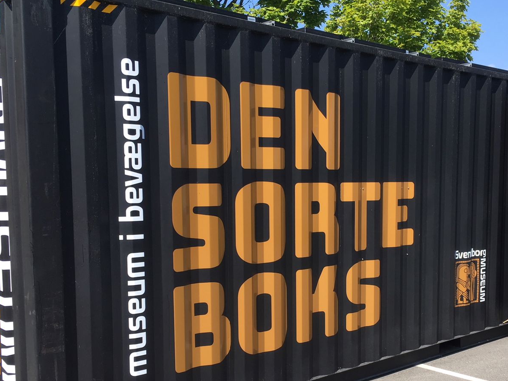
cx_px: 318
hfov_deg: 44.4
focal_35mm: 42
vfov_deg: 34.2
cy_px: 239
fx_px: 616
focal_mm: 4.15
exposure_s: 1/801
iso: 25
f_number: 2.2
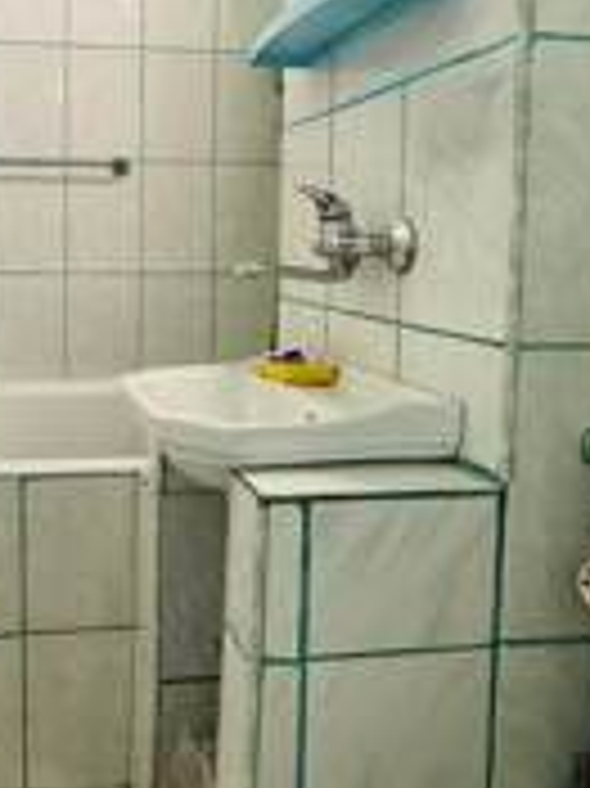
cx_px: 104
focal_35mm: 32
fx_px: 728
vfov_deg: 56.0
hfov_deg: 41.8
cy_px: 284
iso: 400
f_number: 2.2
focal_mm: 2.22
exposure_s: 1/50
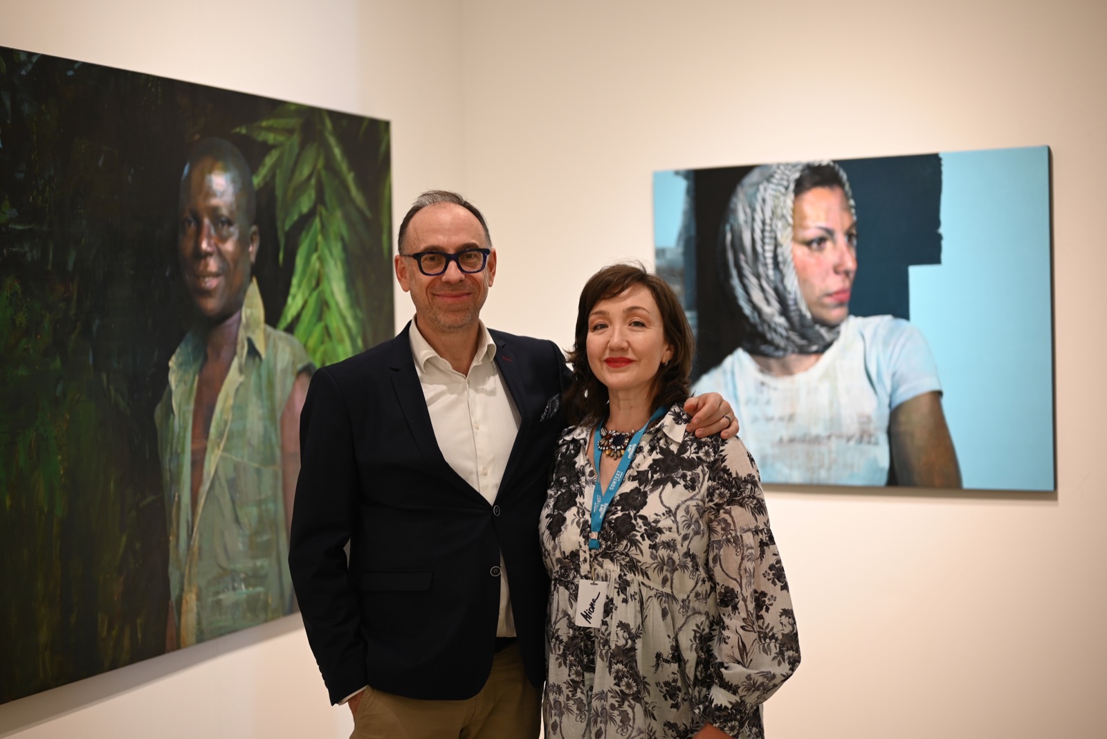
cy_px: 370
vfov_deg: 27.0
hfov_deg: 39.6
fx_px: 1538
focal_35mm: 50
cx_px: 554
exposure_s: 1/60
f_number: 1.8
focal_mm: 50
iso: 140
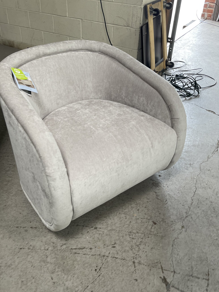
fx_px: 262
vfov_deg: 58.0
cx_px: 88
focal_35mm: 31
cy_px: 122
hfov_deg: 45.2
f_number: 1.6
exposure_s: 1/60
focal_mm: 5.1
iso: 80
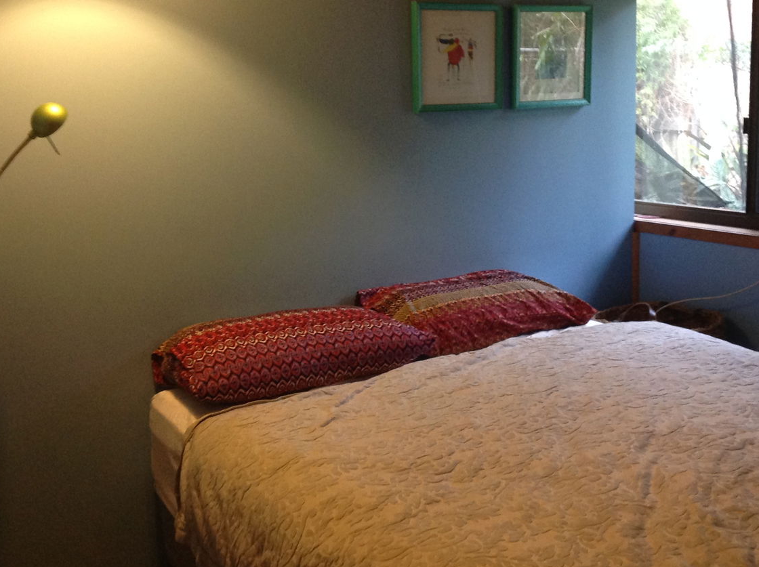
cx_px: 438
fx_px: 1095
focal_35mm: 50
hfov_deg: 38.1
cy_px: 264
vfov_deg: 29.0
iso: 250
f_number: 2.4
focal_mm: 4.28
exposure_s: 1/15
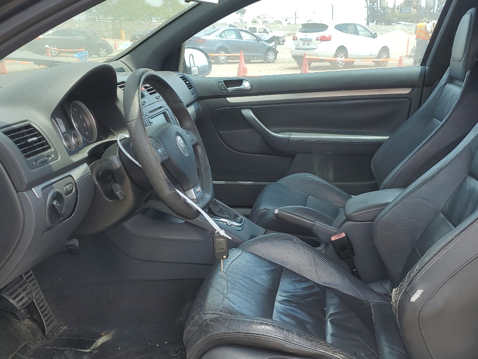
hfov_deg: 47.6
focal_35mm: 39
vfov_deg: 36.8
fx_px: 538
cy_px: 200
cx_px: 284
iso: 50
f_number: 1.5
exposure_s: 1/833
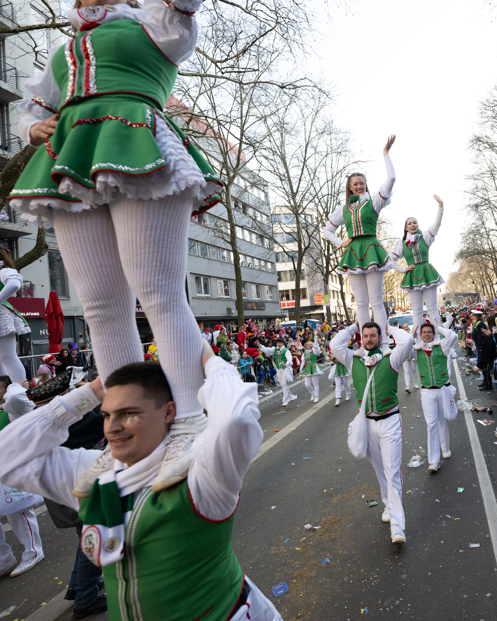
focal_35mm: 20
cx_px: 393
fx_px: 368
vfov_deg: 80.4
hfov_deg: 62.7
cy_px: 309
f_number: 3.5
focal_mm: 14
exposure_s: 1/500
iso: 400
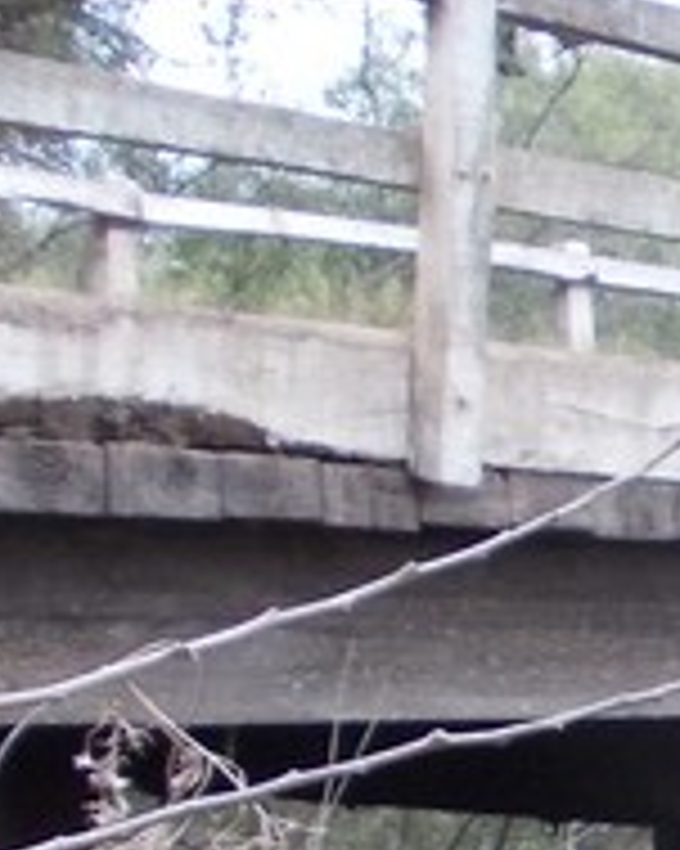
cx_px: 1437
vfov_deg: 16.7
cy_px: 985
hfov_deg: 12.1
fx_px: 2795
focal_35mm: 111
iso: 110
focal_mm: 4
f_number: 2.7
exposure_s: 1/25
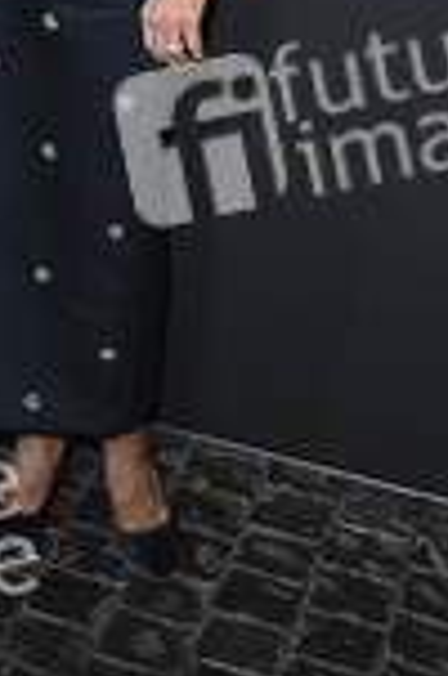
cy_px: -103
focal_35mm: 93
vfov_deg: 20.7
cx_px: -63
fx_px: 1744
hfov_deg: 14.3
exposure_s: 1/320
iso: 2000
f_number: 5.6
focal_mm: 35
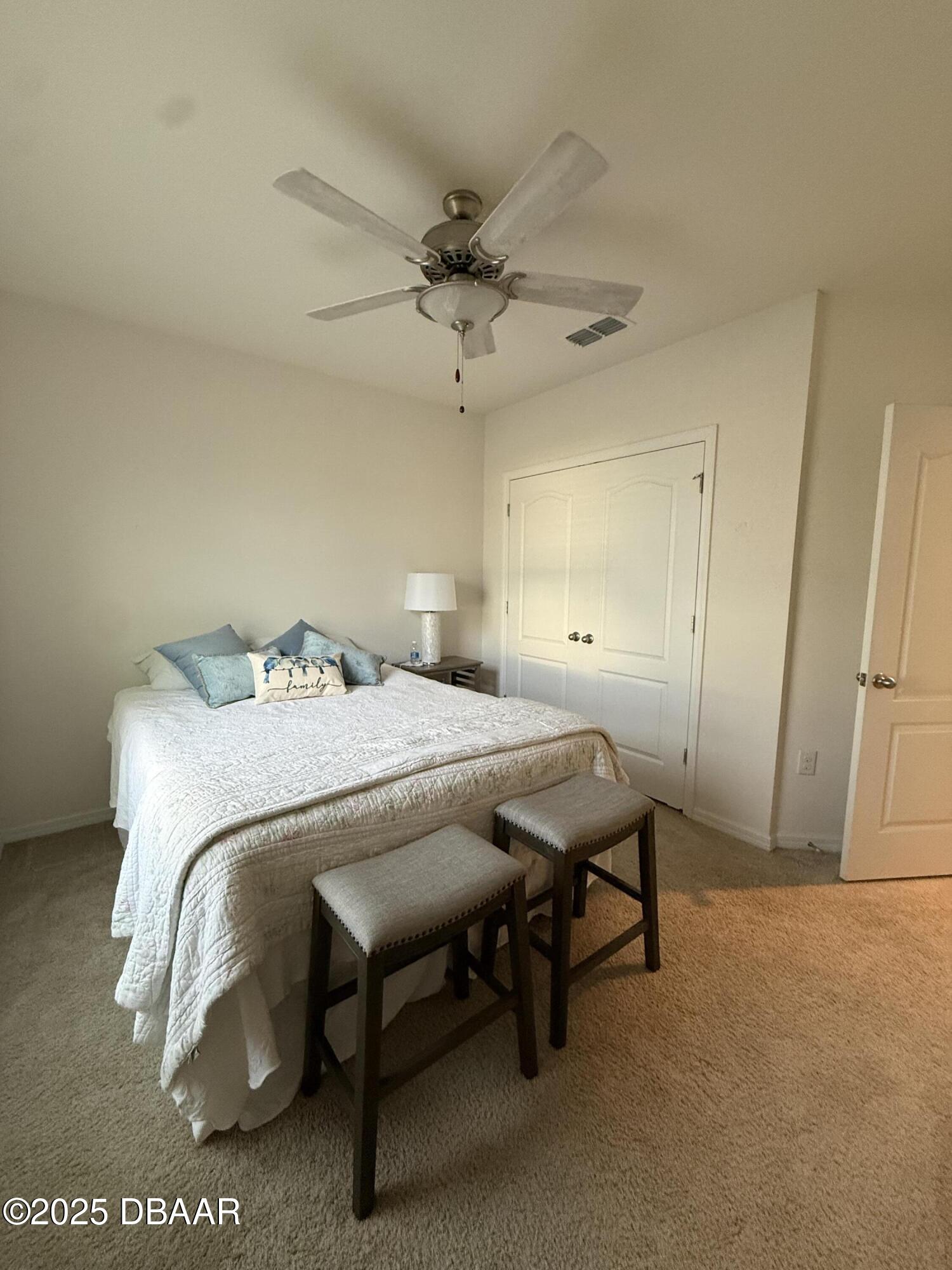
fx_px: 513
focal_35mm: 14
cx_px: 476
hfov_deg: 85.7
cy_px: 635
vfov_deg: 102.1
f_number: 2.2
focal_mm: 2.22
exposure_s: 1/60
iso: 400
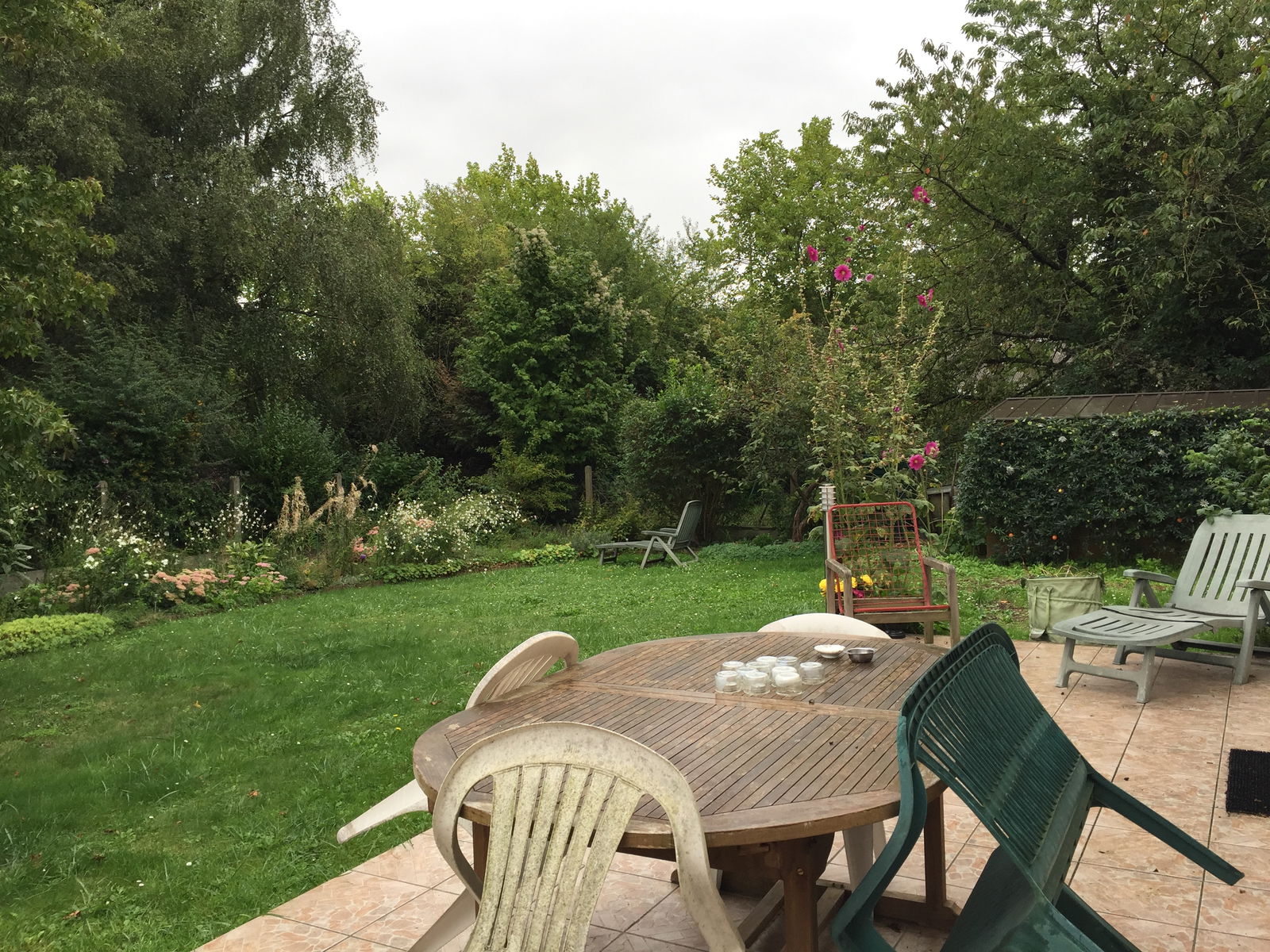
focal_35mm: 29
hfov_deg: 61.7
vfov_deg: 48.2
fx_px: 1064
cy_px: 476
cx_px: 635
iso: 32
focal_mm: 4.15
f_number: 2.2
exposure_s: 1/192
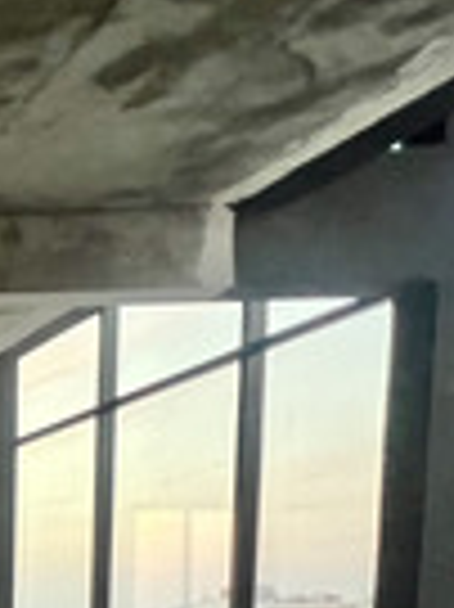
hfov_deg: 18.2
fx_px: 771
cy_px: 669
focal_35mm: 44
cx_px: -497
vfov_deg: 36.4
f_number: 1.8
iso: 640
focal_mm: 1.57
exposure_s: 1/60
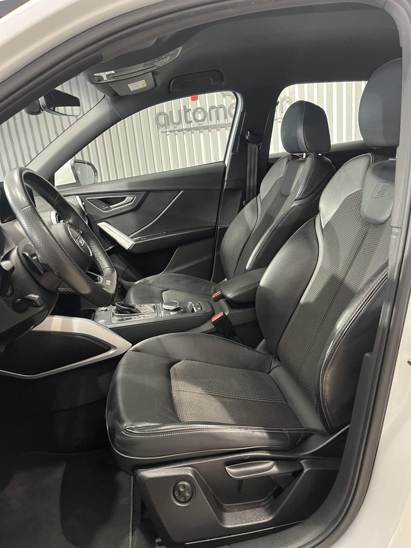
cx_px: 206
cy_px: 274
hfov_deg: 53.1
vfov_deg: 67.3
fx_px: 412
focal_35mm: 26
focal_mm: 5.1
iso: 400
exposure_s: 1/33
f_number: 1.6
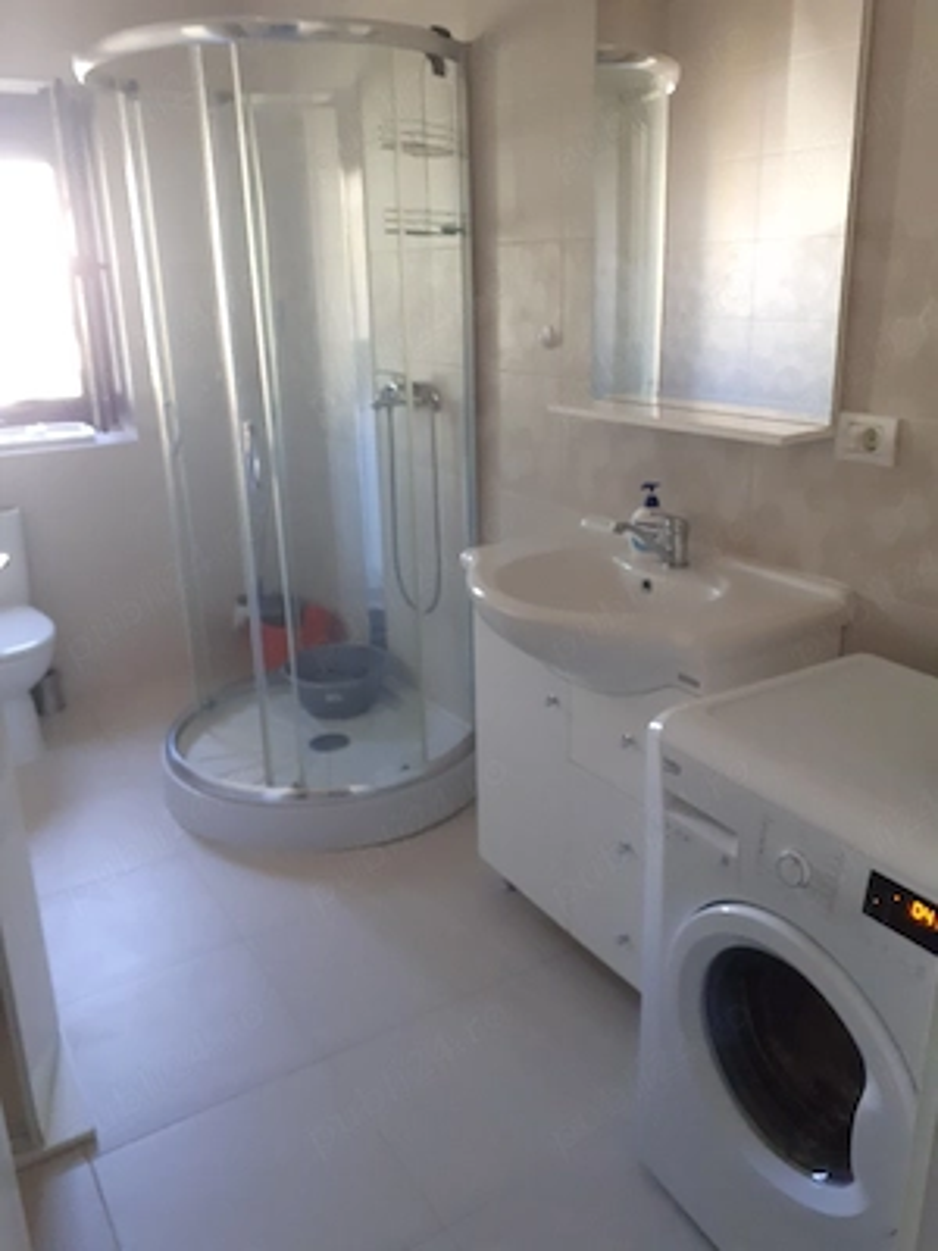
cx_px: 469
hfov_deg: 51.4
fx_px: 976
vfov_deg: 65.3
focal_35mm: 27
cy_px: 626
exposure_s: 1/33
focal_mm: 3.6
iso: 200
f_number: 1.9
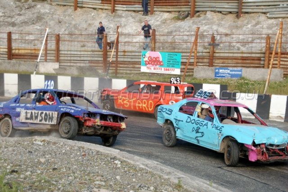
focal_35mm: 82
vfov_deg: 16.5
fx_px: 660
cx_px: 144
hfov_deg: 24.6
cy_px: 96
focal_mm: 55
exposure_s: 1/800
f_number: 5.3
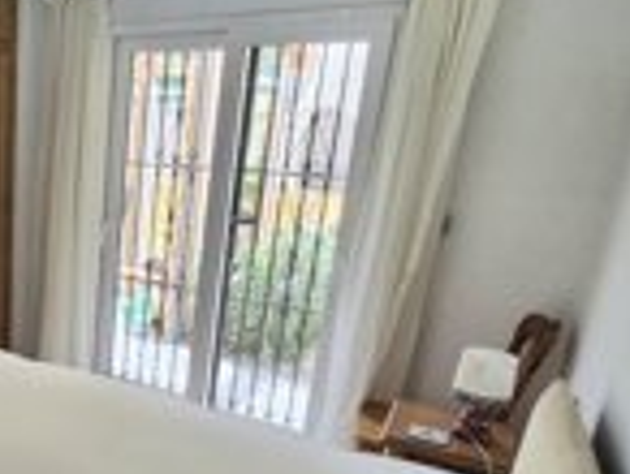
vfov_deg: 43.7
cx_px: 4
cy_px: 315
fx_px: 583
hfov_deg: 47.4
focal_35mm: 32
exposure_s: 1/100
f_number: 2.2
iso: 100
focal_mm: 2.2
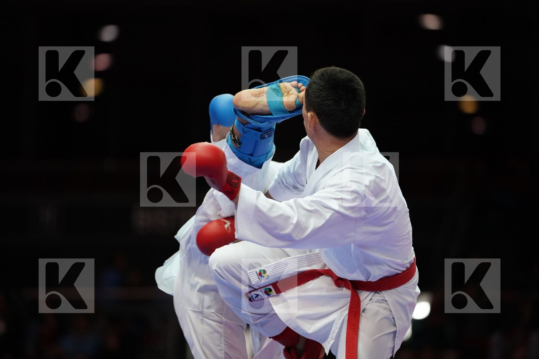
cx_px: 270
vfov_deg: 6.9
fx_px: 2994
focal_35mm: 200
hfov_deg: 10.3
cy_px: 180
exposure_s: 1/1000
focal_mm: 200
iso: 3200
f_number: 2.8
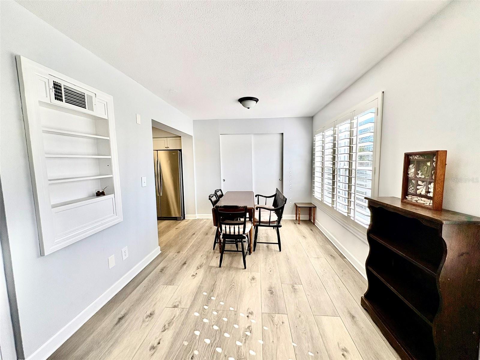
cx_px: 240
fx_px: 194
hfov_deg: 102.1
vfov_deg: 85.7
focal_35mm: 14
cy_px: 180
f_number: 2.2
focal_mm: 2.22
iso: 64
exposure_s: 1/340
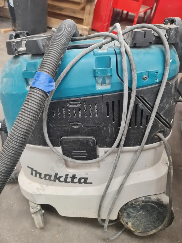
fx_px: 175
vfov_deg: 69.4
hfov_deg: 54.9
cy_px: 122
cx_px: 91
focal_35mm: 25
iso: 160
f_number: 1.8
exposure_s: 1/60
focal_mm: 7
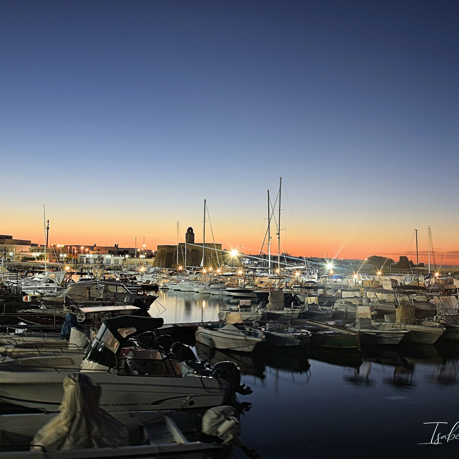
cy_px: 226
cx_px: 280
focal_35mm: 35
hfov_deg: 46.9
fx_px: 525
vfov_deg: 47.2
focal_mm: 18
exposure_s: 6
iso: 100
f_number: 8
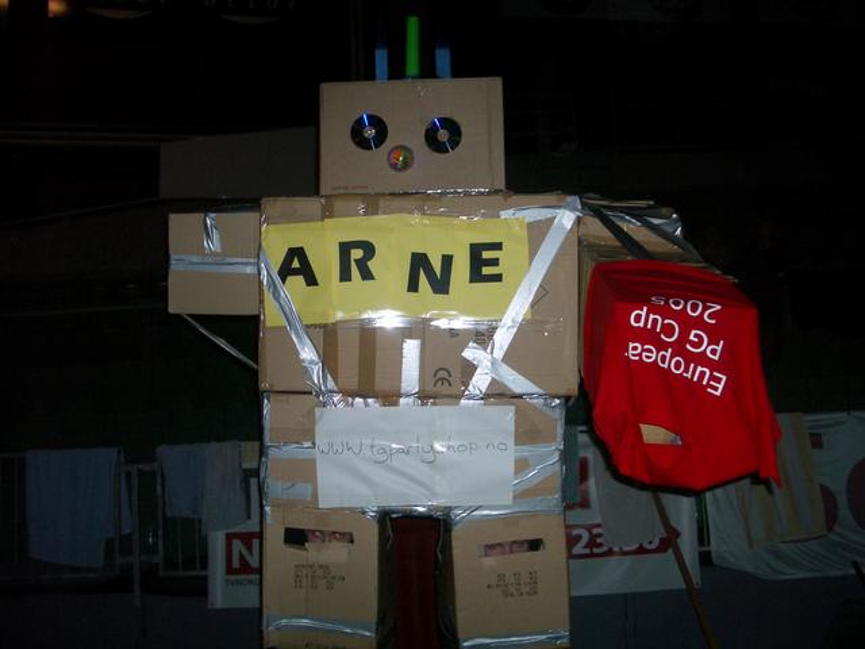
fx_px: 875
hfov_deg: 52.6
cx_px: 432
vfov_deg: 40.7
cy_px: 324
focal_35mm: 35
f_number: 2.6
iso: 100
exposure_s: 1/60
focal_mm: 5.8
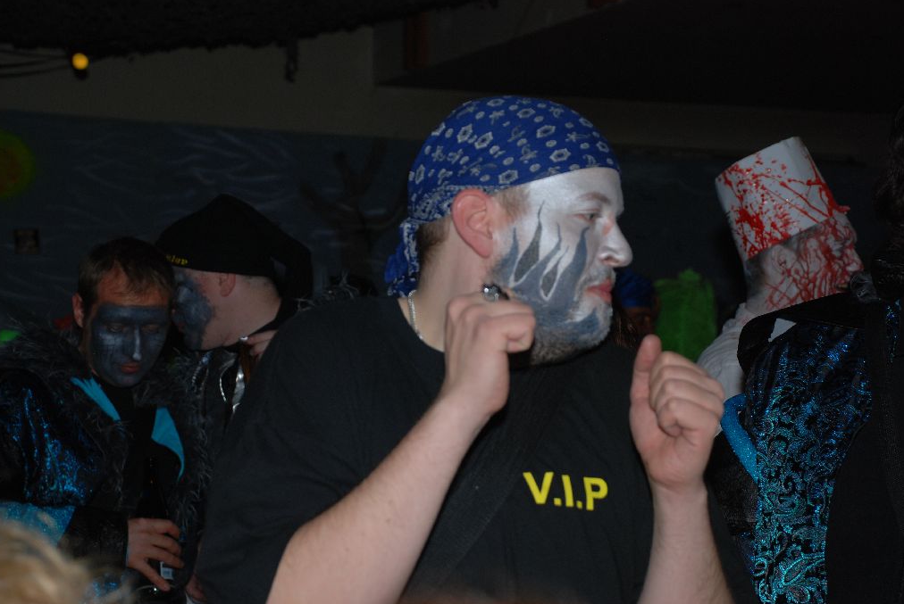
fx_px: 2212
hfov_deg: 23.1
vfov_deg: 15.6
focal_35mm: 88
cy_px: 303
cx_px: 450
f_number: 5.3
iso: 200
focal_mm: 58
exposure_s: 1/60
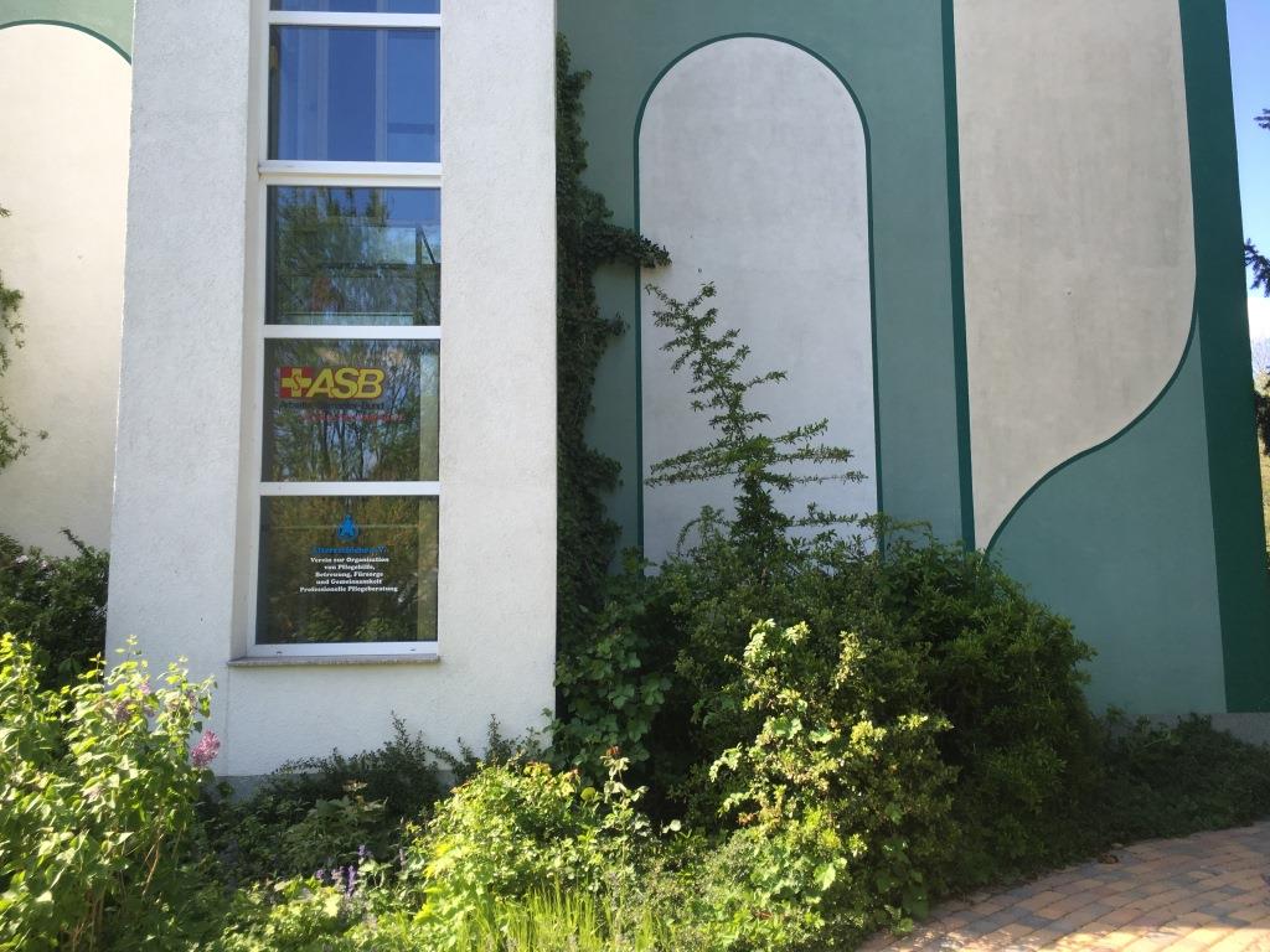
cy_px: 476
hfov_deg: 61.7
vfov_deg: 48.2
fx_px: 1064
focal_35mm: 29
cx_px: 635
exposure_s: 1/359
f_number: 2.2
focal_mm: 4.15
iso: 25
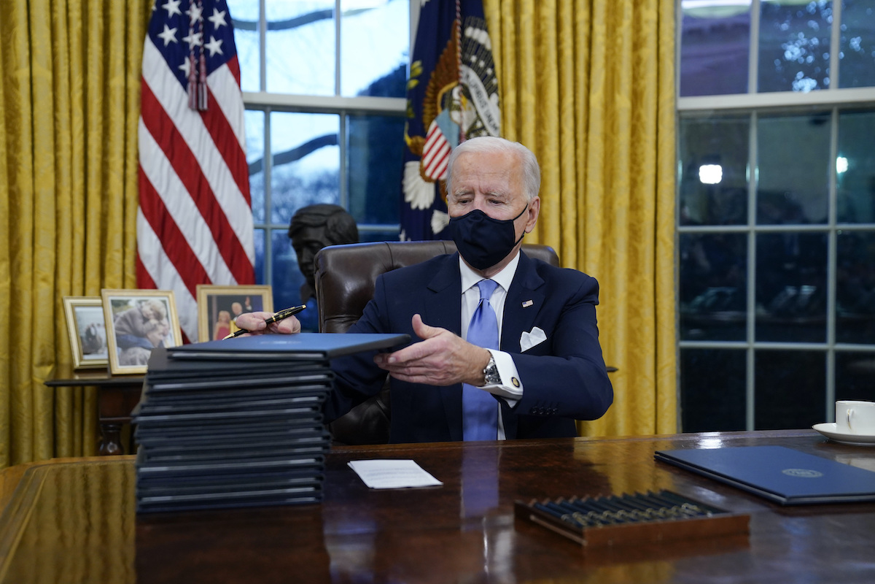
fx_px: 1094
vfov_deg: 29.9
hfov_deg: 43.6
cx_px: 438
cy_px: 292
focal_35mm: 45
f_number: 3.2
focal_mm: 45
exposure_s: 1/500
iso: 2000
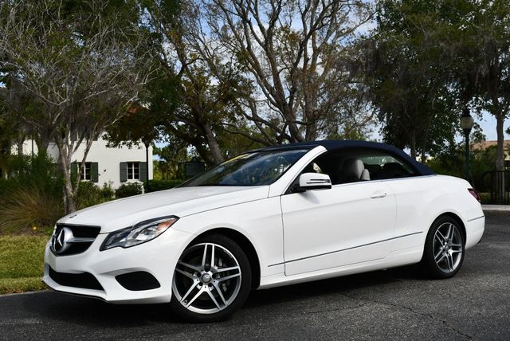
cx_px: 255
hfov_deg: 44.5
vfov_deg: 30.6
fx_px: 624
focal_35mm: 44
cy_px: 170
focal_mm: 22
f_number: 9
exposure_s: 1/320
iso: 100
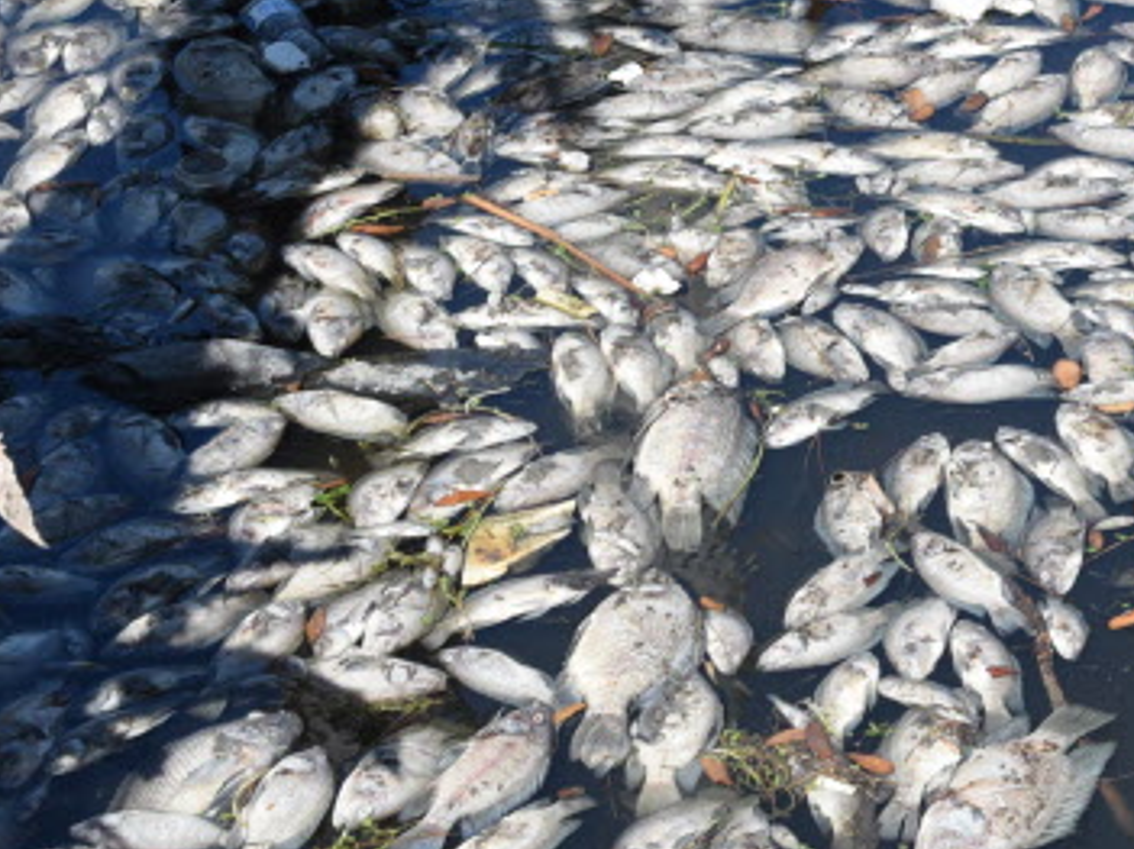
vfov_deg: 11.5
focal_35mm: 129
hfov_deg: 15.2
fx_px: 4225
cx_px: 972
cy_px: 441
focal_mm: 46
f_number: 8
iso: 125
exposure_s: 1/200
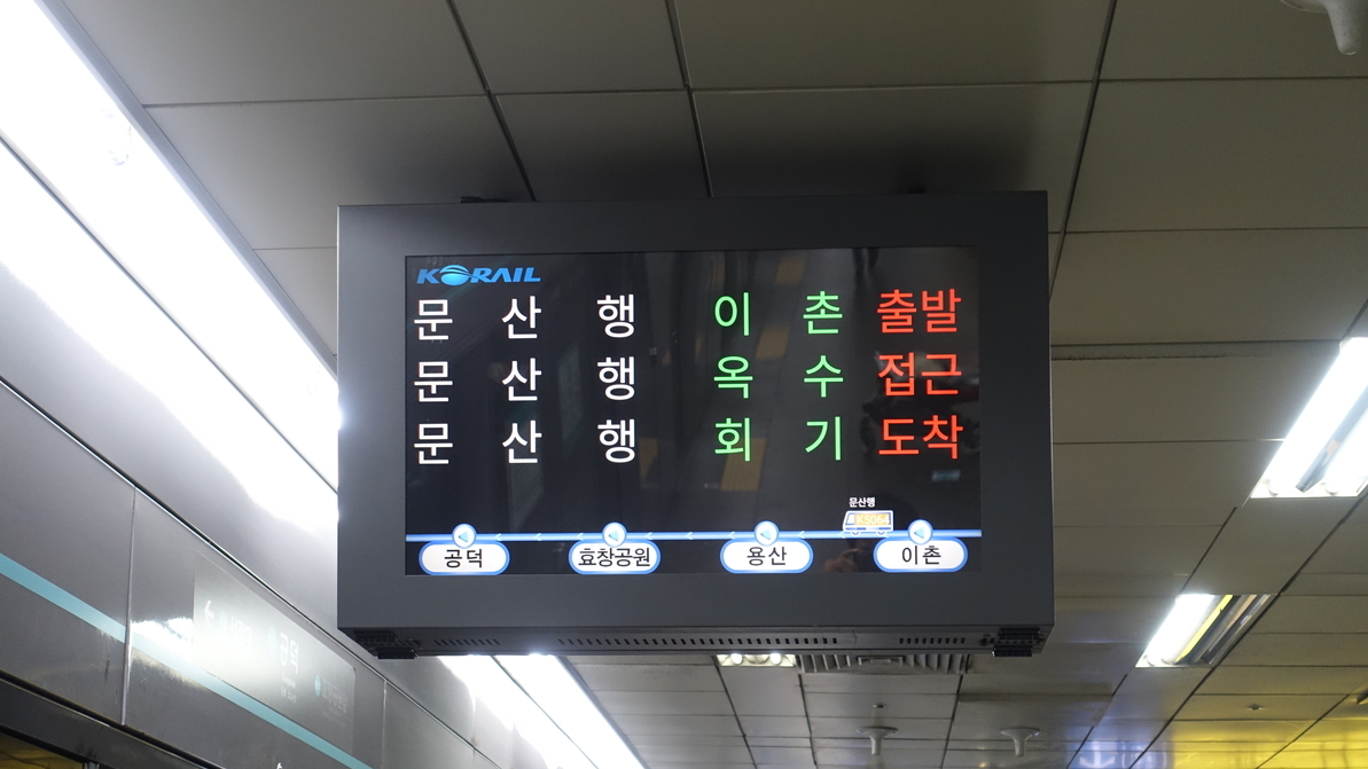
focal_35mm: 59
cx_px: 683
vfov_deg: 20.4
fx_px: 2140
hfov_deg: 35.4
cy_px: 425
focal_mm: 20.63
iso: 640
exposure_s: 1/60
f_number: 2.8
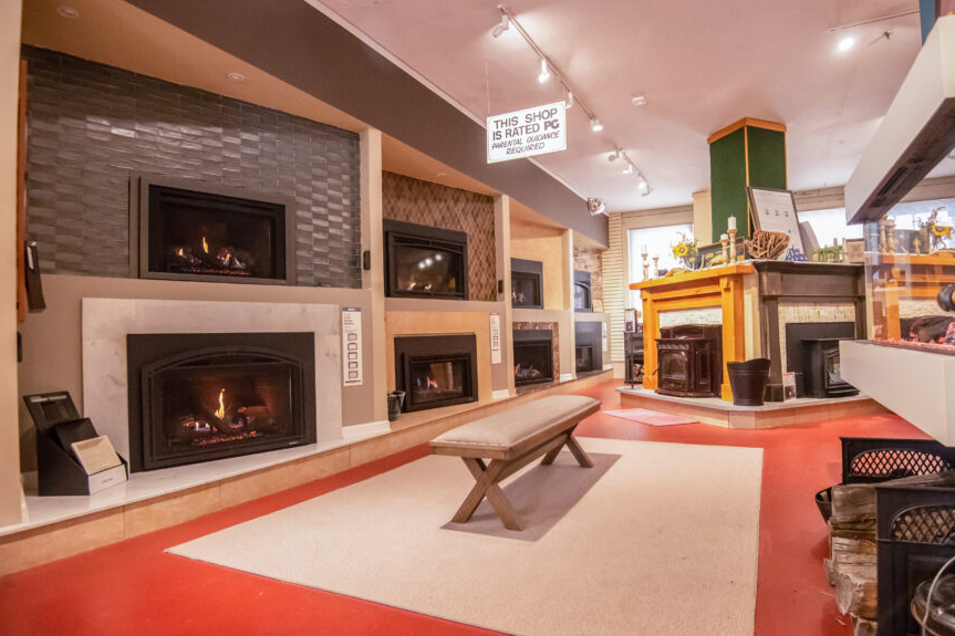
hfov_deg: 86.4
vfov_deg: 64.5
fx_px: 504
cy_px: 325
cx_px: 543
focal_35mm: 19
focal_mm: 16
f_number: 4
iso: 6400
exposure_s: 1/160
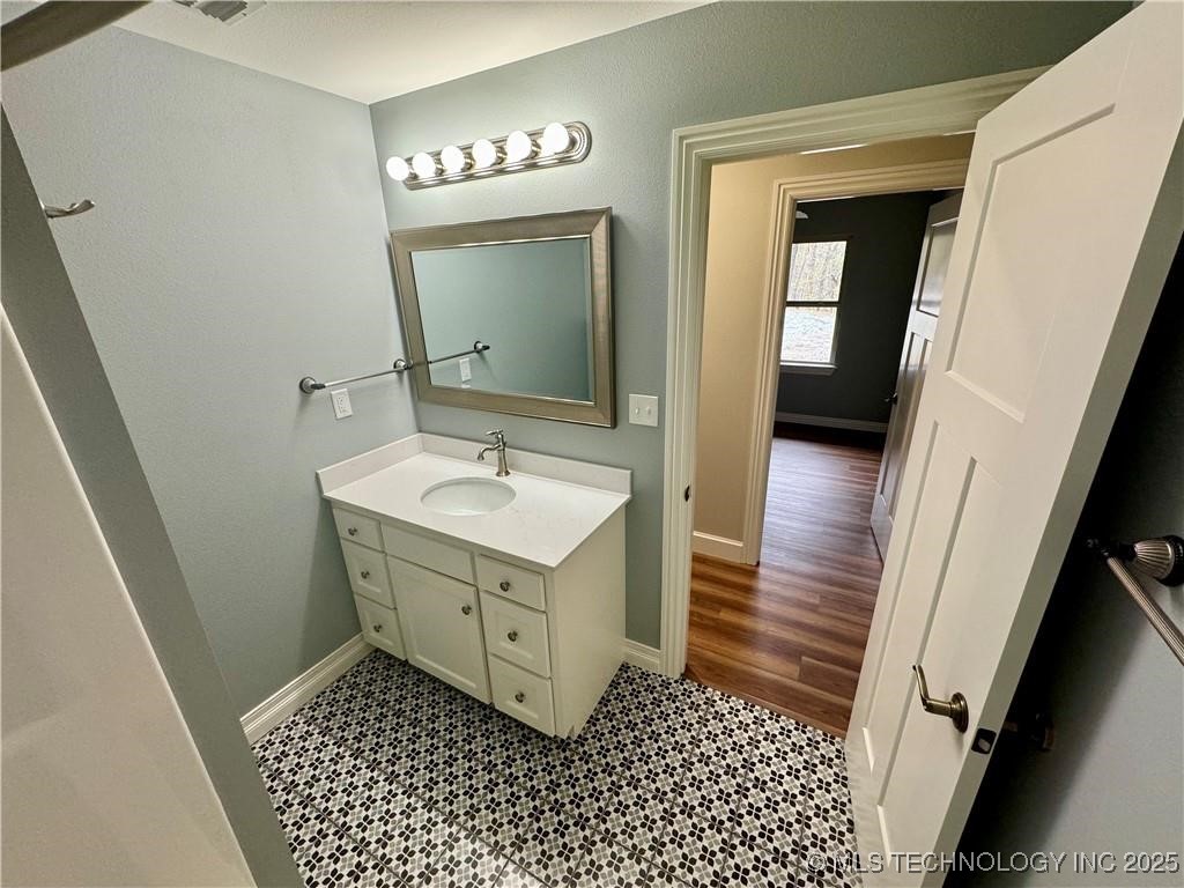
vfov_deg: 85.7
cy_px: 444
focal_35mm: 14
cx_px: 592
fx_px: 479
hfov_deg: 102.1
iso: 200
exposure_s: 1/120
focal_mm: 2.22
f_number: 2.2
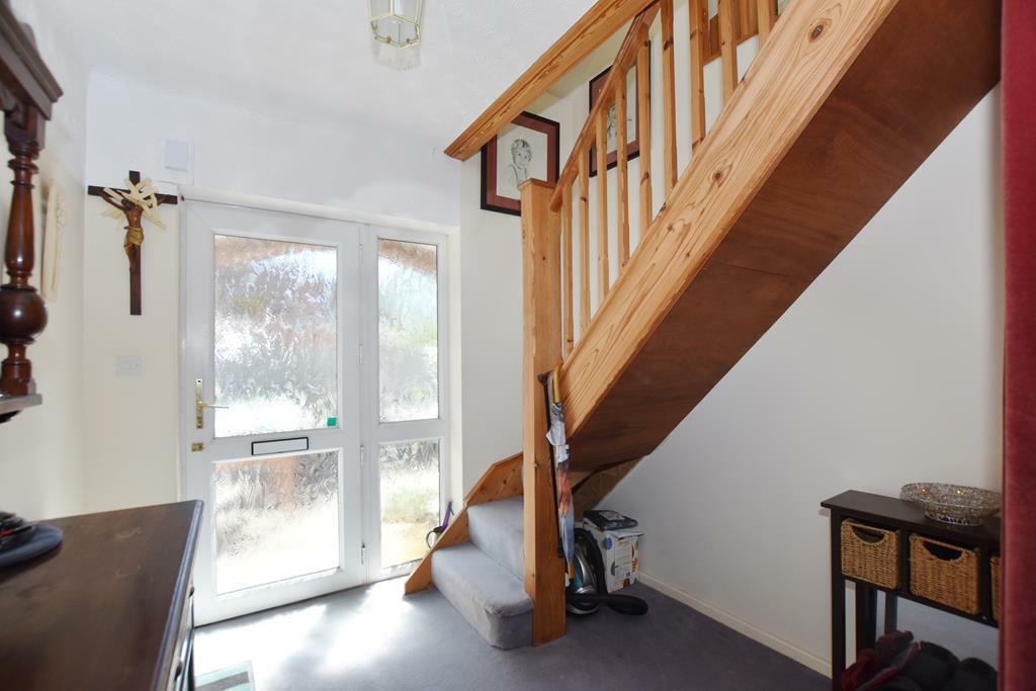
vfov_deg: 77.3
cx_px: 518
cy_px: 346
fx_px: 432
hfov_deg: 100.4
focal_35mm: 15
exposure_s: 1/250
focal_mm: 10
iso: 360
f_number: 5.6
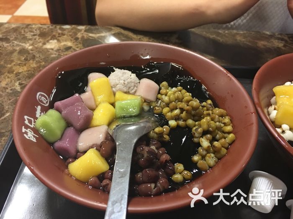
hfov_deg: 61.7
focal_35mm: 29
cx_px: 146
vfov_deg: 48.2
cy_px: 110
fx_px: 245
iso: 125
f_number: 2.2
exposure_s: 1/17
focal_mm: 4.15
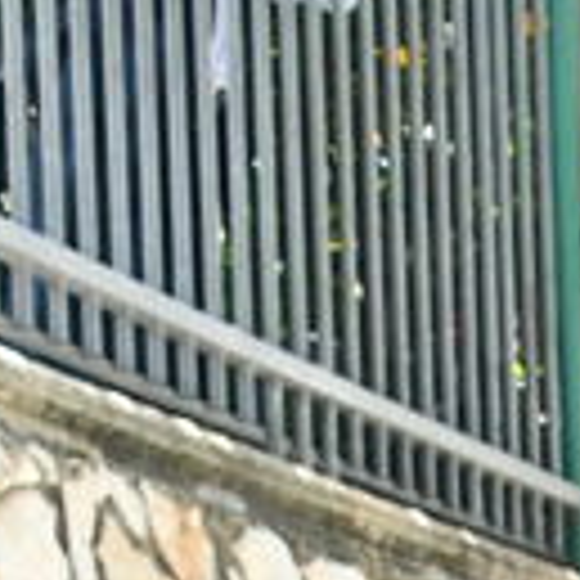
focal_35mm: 258
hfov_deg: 6.5
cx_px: 1281
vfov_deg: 6.3
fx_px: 4891
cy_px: 1652
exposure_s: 1/200
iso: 200
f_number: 4.5
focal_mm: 28
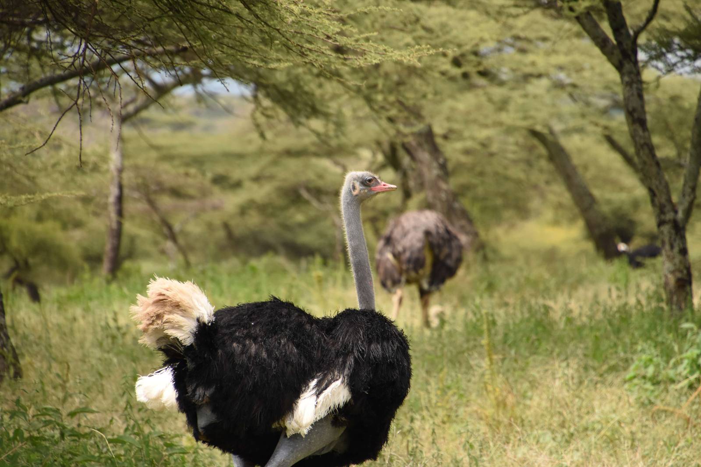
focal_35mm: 278
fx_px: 5404
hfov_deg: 7.4
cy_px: 234
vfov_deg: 5.0
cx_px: 350
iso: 800
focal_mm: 185
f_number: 6.3
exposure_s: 1/2000
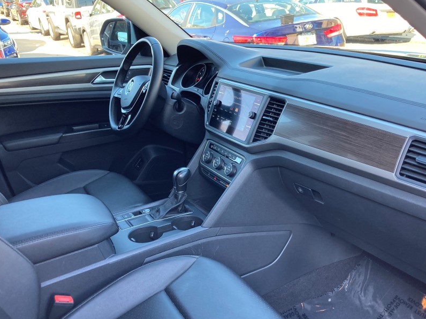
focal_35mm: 36
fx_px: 443
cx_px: 236
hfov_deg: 51.3
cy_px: 187
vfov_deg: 39.5
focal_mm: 3.99
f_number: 1.8
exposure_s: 1/120
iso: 80
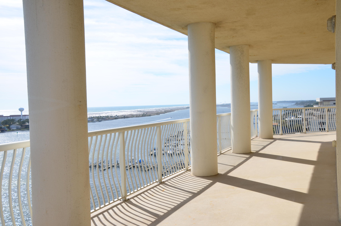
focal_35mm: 36
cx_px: 170
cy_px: 113
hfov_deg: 53.2
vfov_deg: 36.7
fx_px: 340
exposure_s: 1/320
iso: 100
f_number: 9
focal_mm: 24
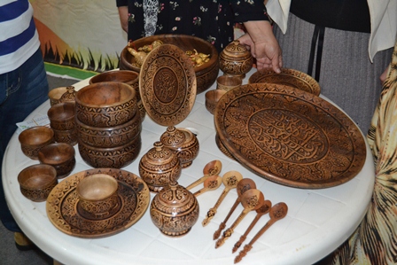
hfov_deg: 46.4
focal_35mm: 42
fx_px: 463
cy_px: 132
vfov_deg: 31.9
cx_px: 198
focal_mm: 28
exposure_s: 1/60
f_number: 4.5
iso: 3200
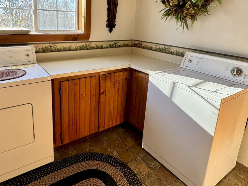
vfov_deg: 53.6
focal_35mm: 25
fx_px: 179
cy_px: 59
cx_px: 101
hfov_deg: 68.8
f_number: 2.2
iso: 50
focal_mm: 2.22
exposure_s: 1/99
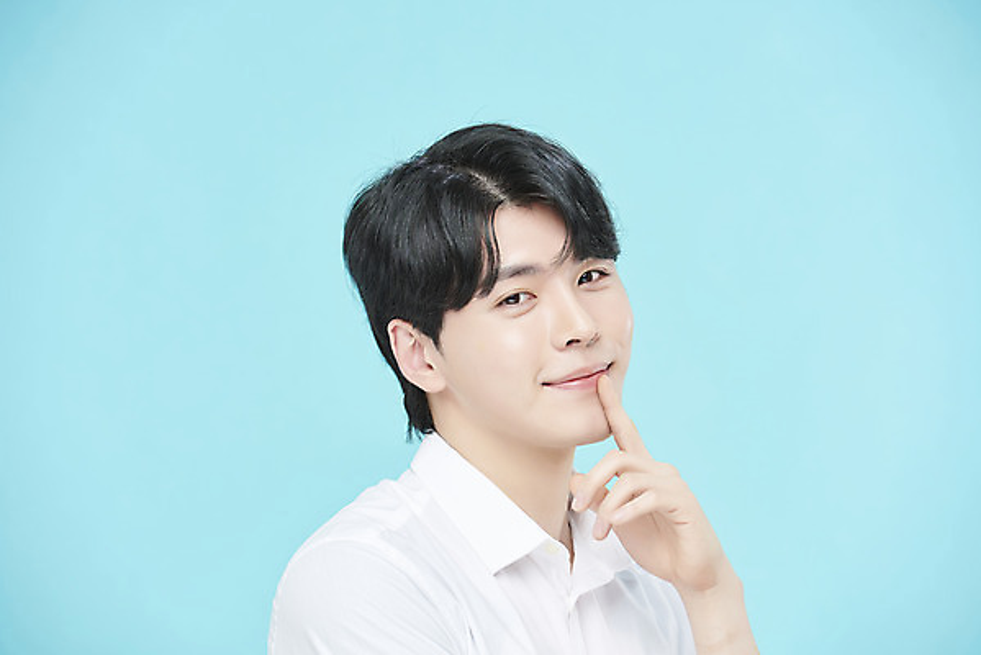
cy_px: 328
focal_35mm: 200
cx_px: 490
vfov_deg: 6.9
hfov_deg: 10.3
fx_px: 5452
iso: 64
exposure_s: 1/125
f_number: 7.1
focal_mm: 200
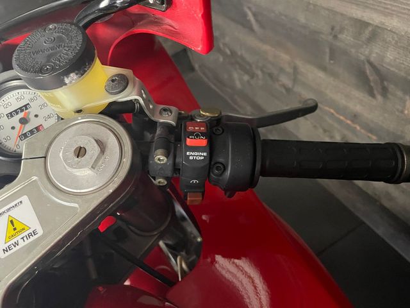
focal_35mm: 26
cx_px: 205
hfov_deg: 67.3
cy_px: 154
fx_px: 308
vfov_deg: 53.1
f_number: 1.6
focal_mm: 4.2
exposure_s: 1/25
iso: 640
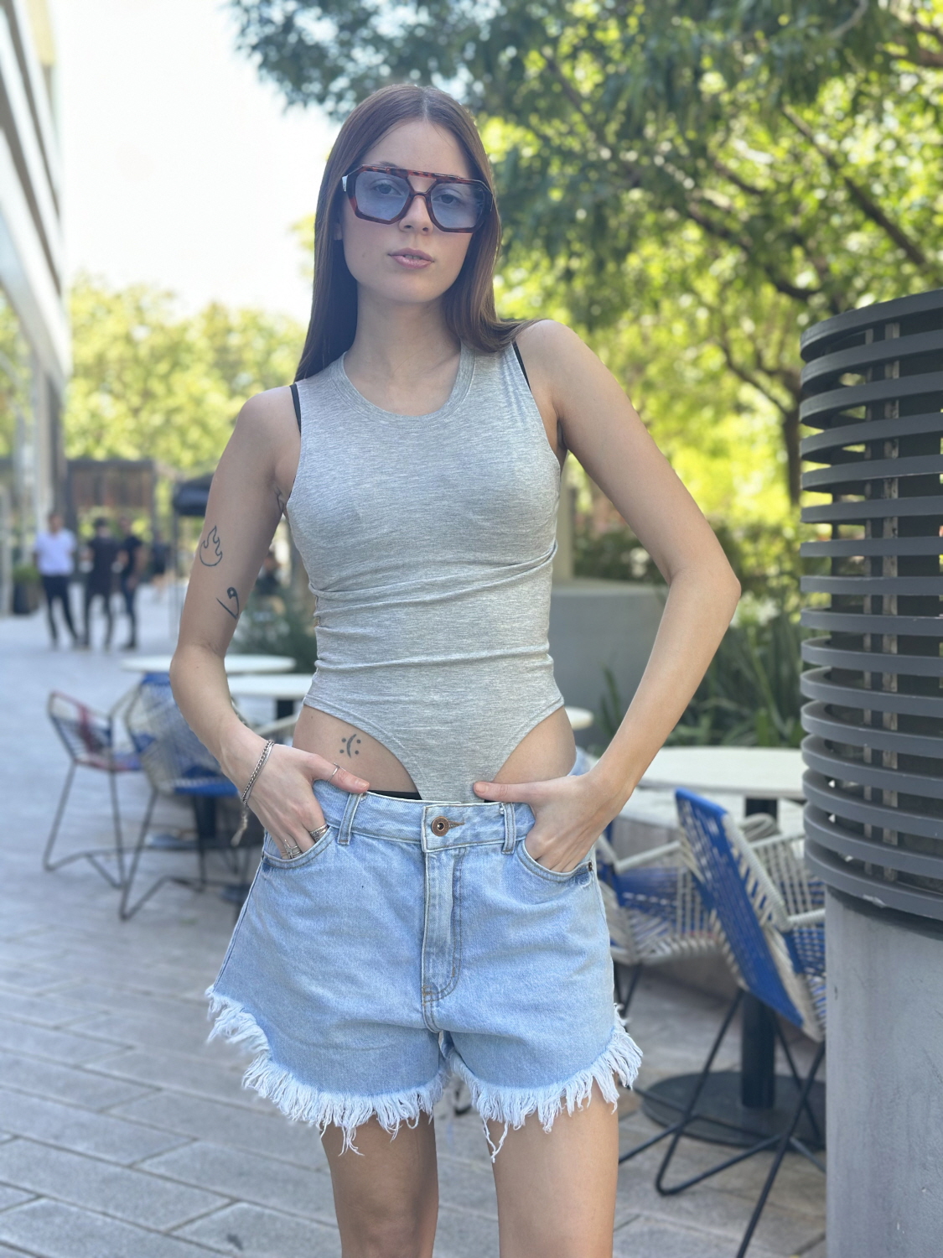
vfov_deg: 39.7
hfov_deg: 30.3
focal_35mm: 48
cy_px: 629
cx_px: 472
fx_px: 1743
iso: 64
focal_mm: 6.86
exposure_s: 1/149
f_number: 1.78
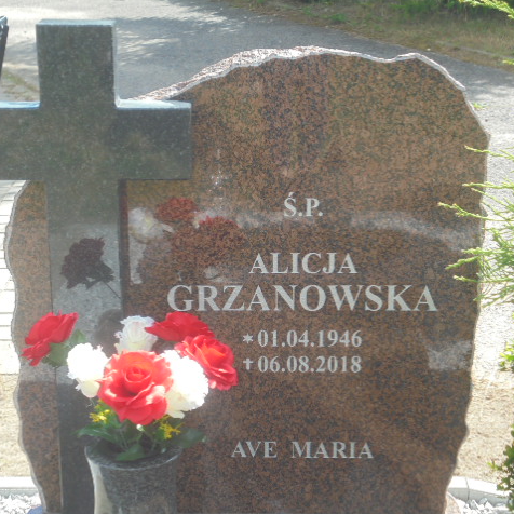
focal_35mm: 76
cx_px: 249
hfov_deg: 22.8
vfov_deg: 22.8
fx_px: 1277
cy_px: 256
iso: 100
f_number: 5.6
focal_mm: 11.5
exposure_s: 1/125
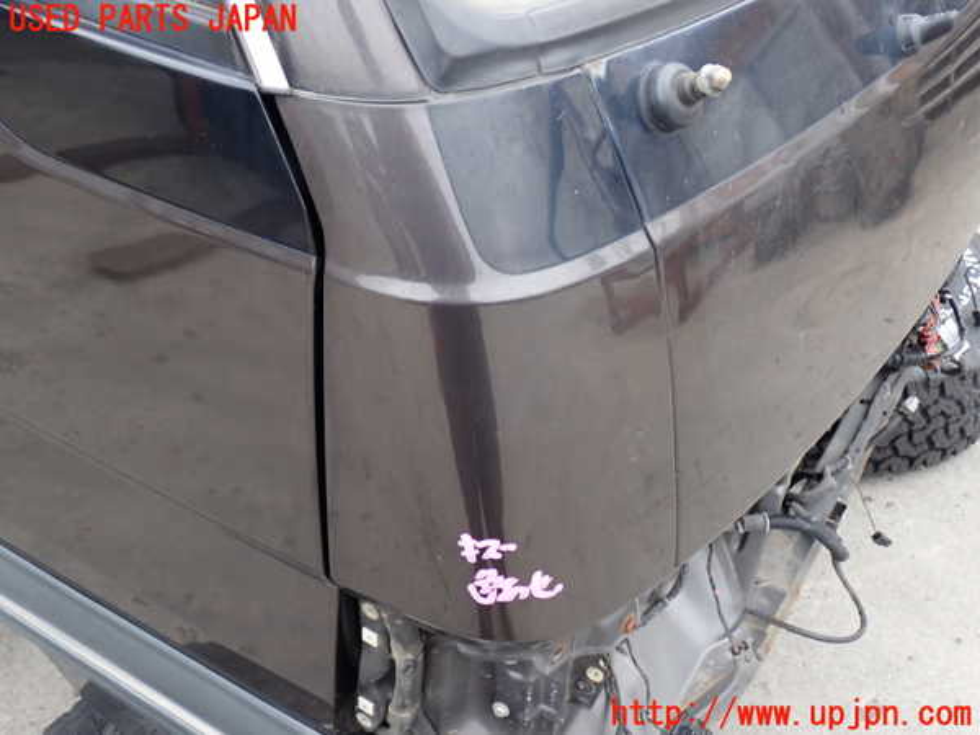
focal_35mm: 38
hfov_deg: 49.0
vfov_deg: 37.7
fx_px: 1076
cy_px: 368
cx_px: 490
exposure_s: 1/40
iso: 200
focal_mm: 6.83
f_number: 2.7
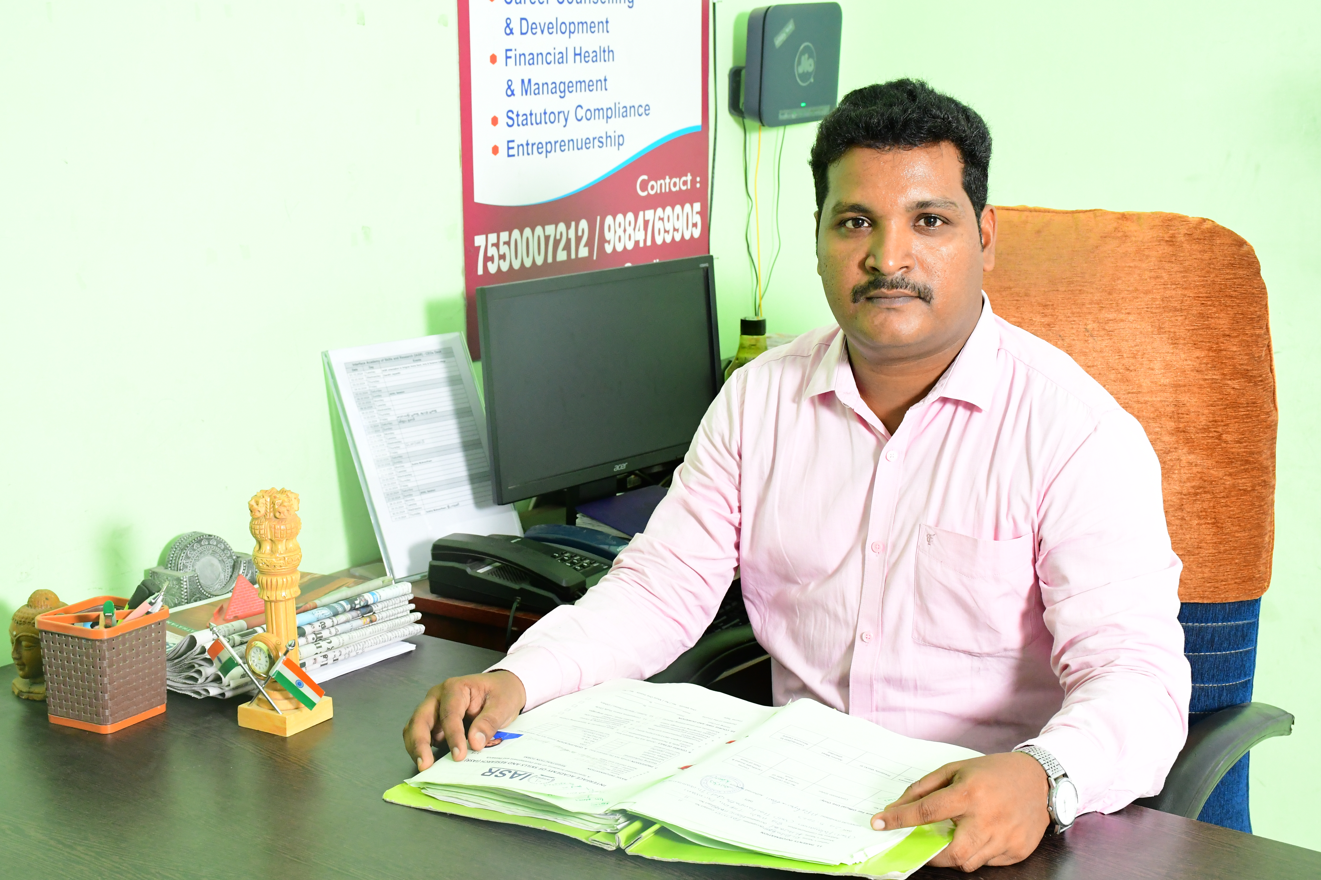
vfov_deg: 23.8
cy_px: 440
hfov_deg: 35.1
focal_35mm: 57
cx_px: 660
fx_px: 2091
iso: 2500
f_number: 8
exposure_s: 1/125
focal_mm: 38
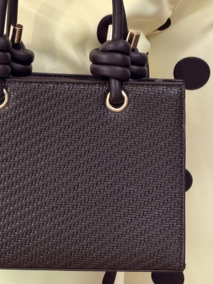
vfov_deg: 11.2
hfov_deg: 8.4
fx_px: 1452
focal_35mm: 177
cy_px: 108
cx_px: 65
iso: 400
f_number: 2.8
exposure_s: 1/100
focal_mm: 16.89
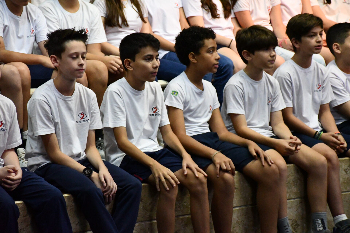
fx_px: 1380
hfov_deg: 14.4
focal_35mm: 142
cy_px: 116
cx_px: 175
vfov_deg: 9.7
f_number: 5.3
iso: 11400
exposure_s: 1/125
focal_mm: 95
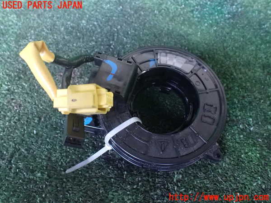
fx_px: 235
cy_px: 102
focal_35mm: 30
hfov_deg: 60.0
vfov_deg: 46.8
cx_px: 136
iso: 1600
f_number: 2.3
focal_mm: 5.4
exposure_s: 1/25
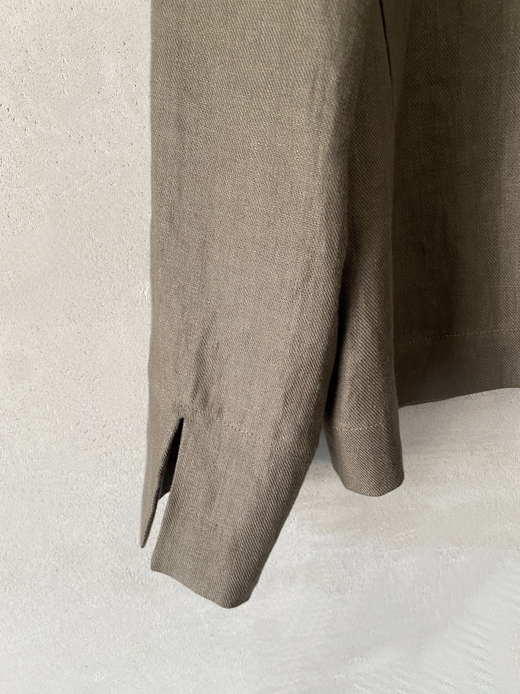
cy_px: 347
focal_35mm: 26
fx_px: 521
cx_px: 260
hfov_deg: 53.1
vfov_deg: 67.3
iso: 200
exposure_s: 1/60
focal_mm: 4.25
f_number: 1.8
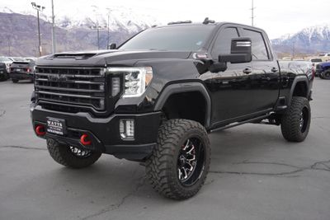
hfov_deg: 51.3
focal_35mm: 38
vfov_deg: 35.5
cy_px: 110
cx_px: 165
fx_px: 344
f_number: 4.5
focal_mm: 25
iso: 100
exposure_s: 1/60
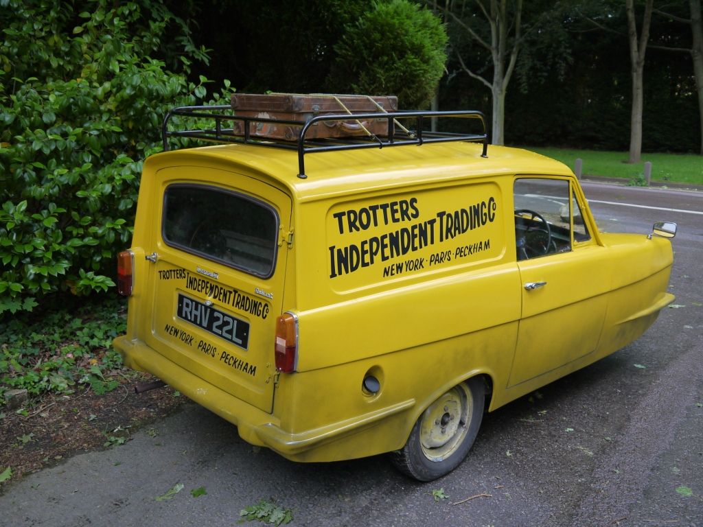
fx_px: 731
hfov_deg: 51.4
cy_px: 264
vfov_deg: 39.7
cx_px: 352
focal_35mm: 36
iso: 320
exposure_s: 1/60
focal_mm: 18
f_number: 4
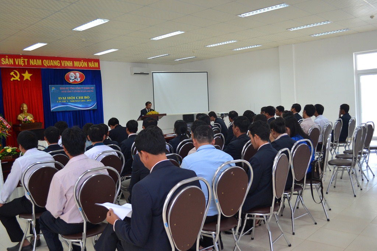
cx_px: 188
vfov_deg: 40.0
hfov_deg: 57.2
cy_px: 126
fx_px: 346
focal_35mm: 33
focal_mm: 22
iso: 400
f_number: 3.8
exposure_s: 1/50
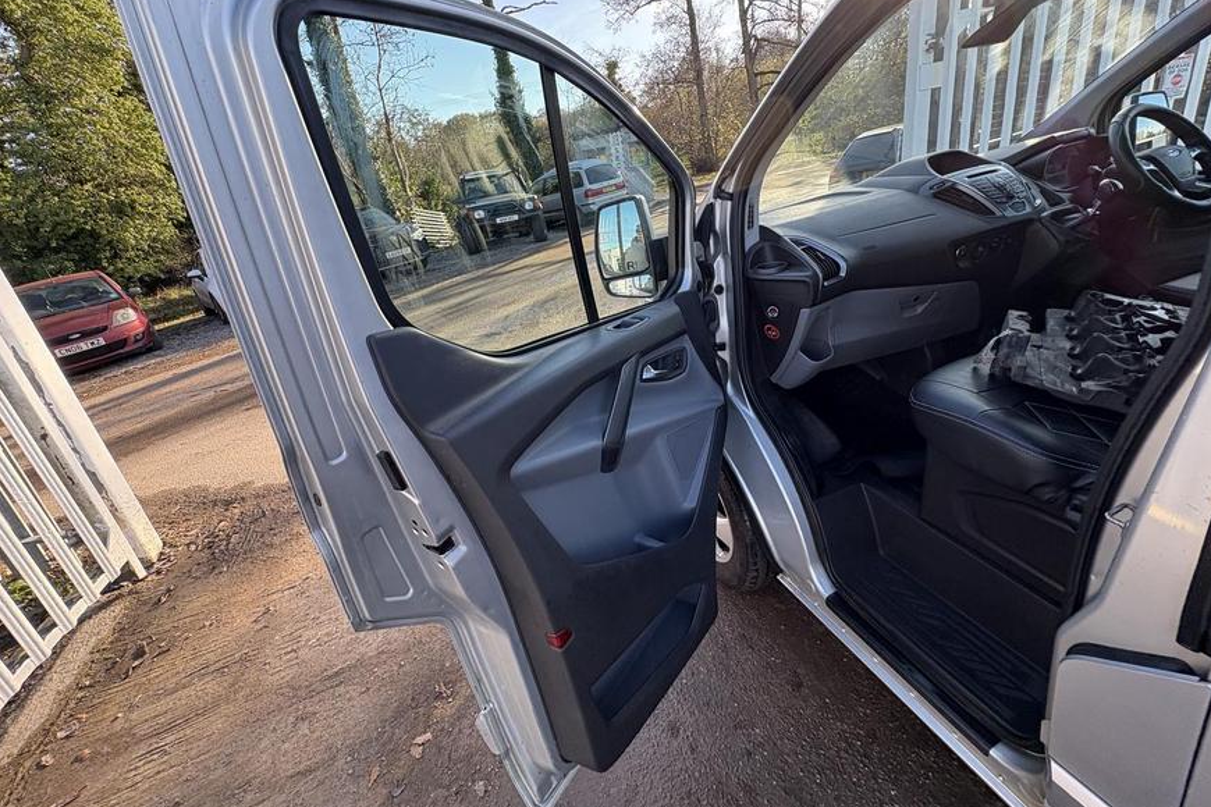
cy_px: 349
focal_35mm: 15
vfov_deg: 76.9
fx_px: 505
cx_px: 600
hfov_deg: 100.4
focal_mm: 2.22
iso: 50
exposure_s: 1/139
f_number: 2.2
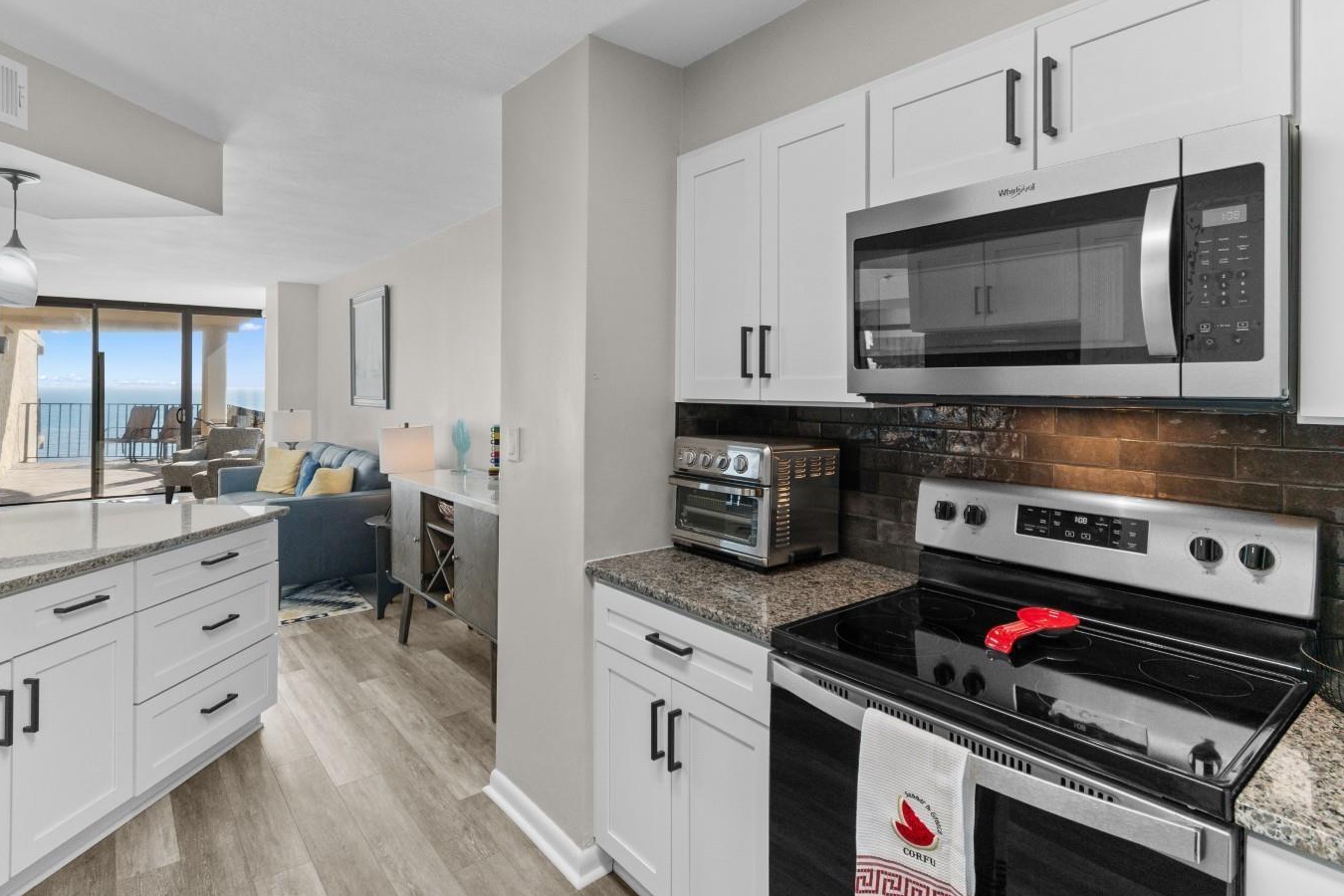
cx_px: 659
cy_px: 391
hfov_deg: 90.0
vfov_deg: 67.1
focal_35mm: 18
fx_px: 672
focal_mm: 10
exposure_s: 1/50
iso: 100
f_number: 4.5
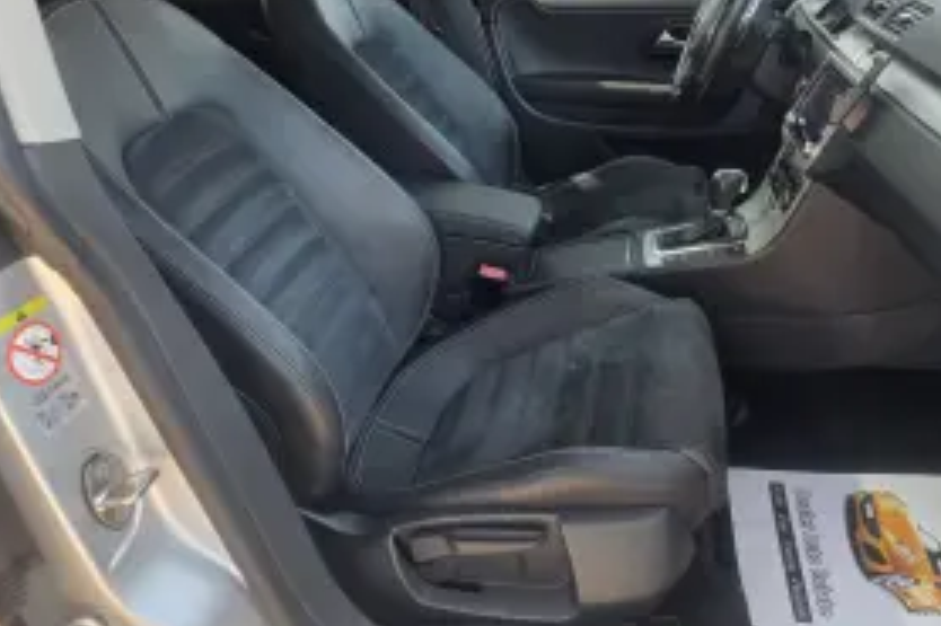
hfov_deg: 59.4
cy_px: 288
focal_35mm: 31
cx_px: 596
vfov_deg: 42.2
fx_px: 810
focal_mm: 6.25
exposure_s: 1/180
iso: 80
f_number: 1.7
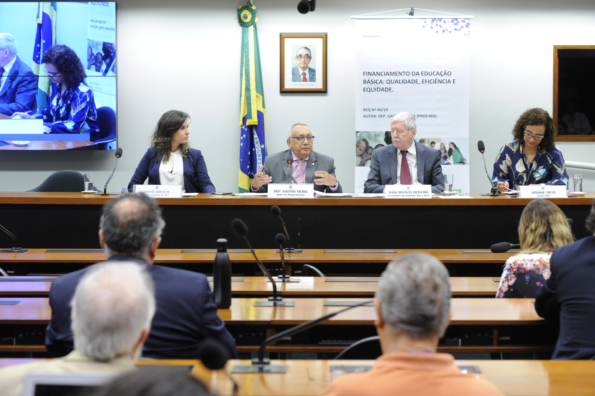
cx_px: 298
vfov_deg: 14.8
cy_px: 198
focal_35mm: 92
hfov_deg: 22.2
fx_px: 1520
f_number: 6.3
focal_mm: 92
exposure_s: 1/160
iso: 3200
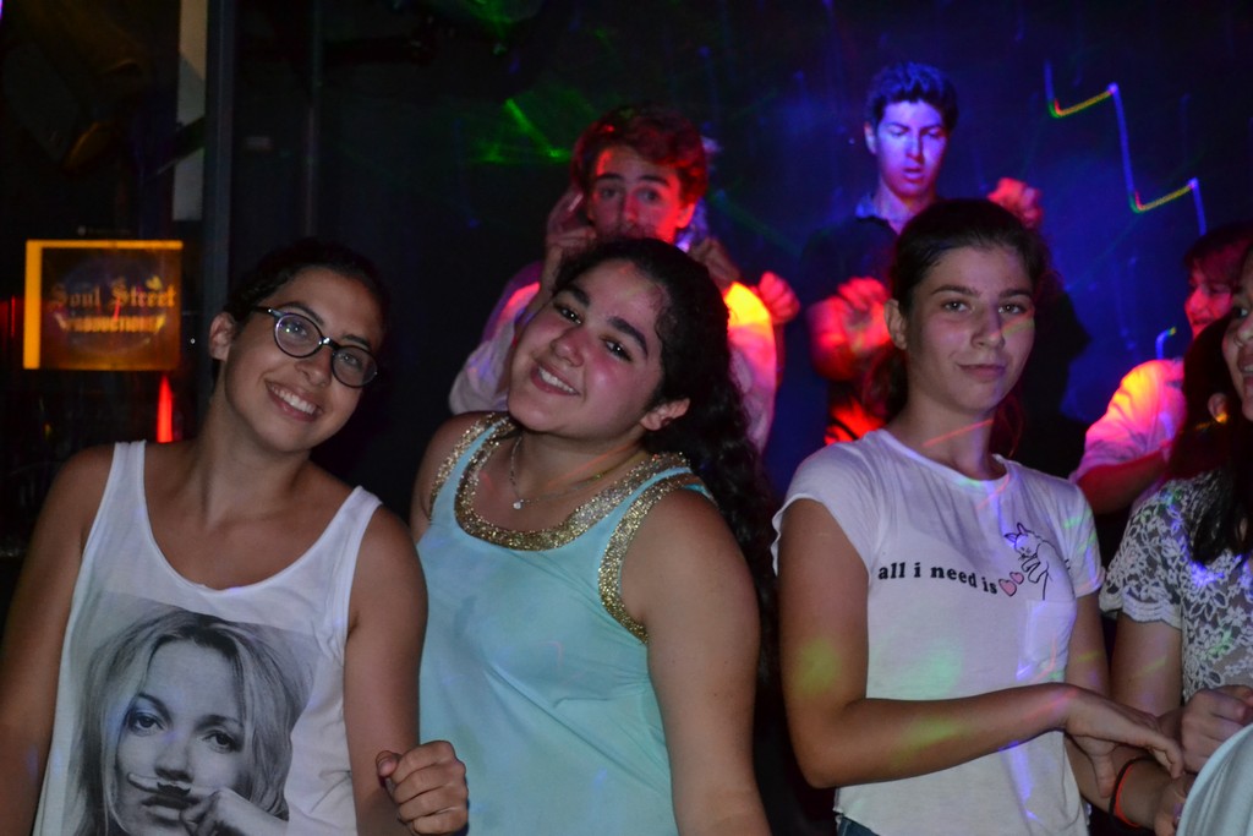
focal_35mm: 51
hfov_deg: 38.9
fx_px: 1775
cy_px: 418
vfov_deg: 26.5
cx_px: 626
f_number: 5
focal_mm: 34
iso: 3200
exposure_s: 1/60
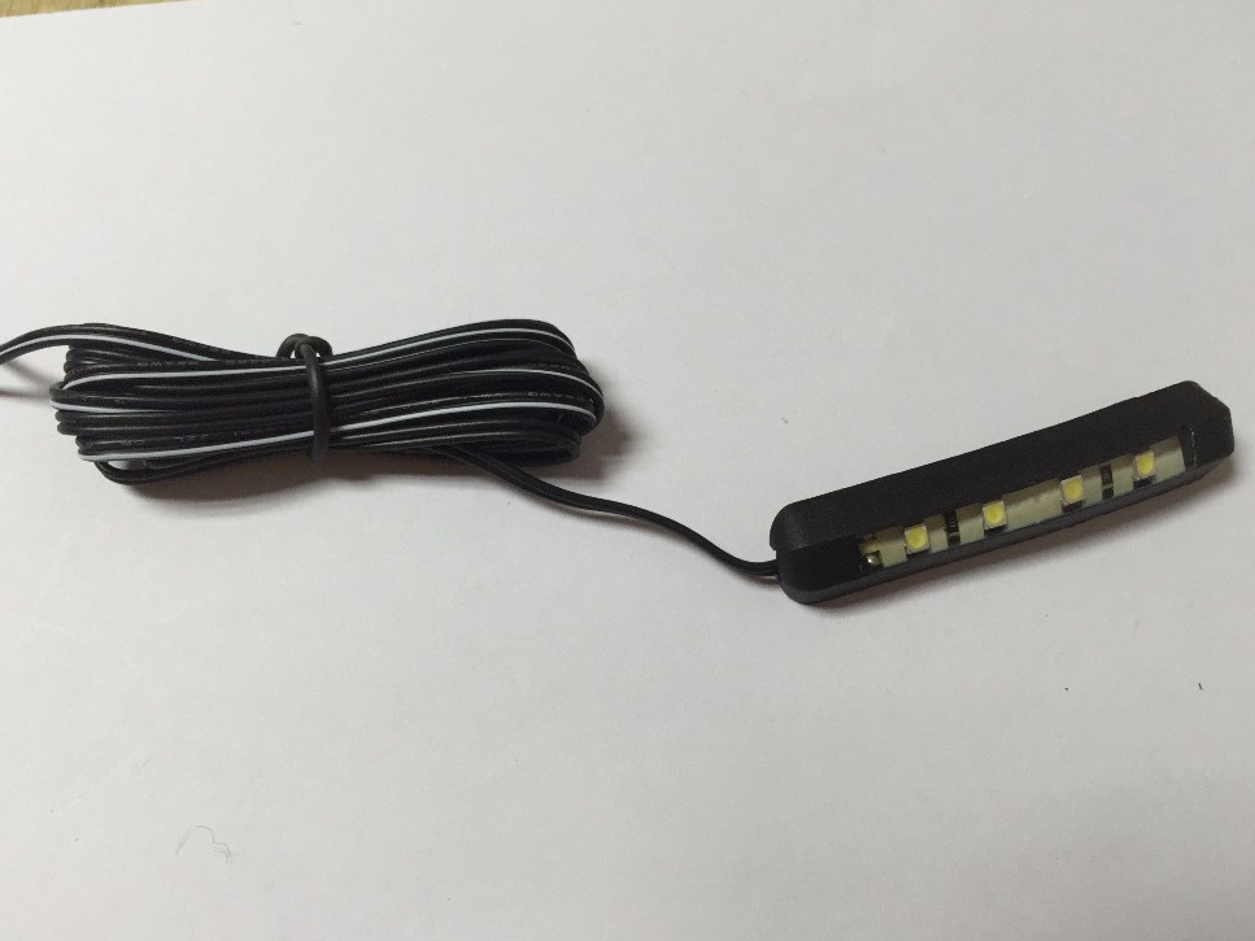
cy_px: 478
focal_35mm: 30
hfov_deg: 60.0
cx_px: 626
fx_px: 1088
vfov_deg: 46.8
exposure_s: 1/33
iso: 100
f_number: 2.2
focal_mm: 4.15
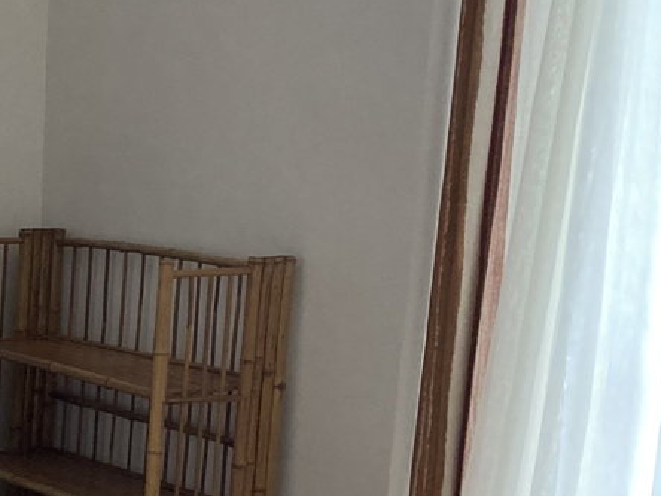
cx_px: -524
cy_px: 374
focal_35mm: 101
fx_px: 1929
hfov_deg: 16.4
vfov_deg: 14.6
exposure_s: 1/60
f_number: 1.8
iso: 160
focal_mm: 3.99
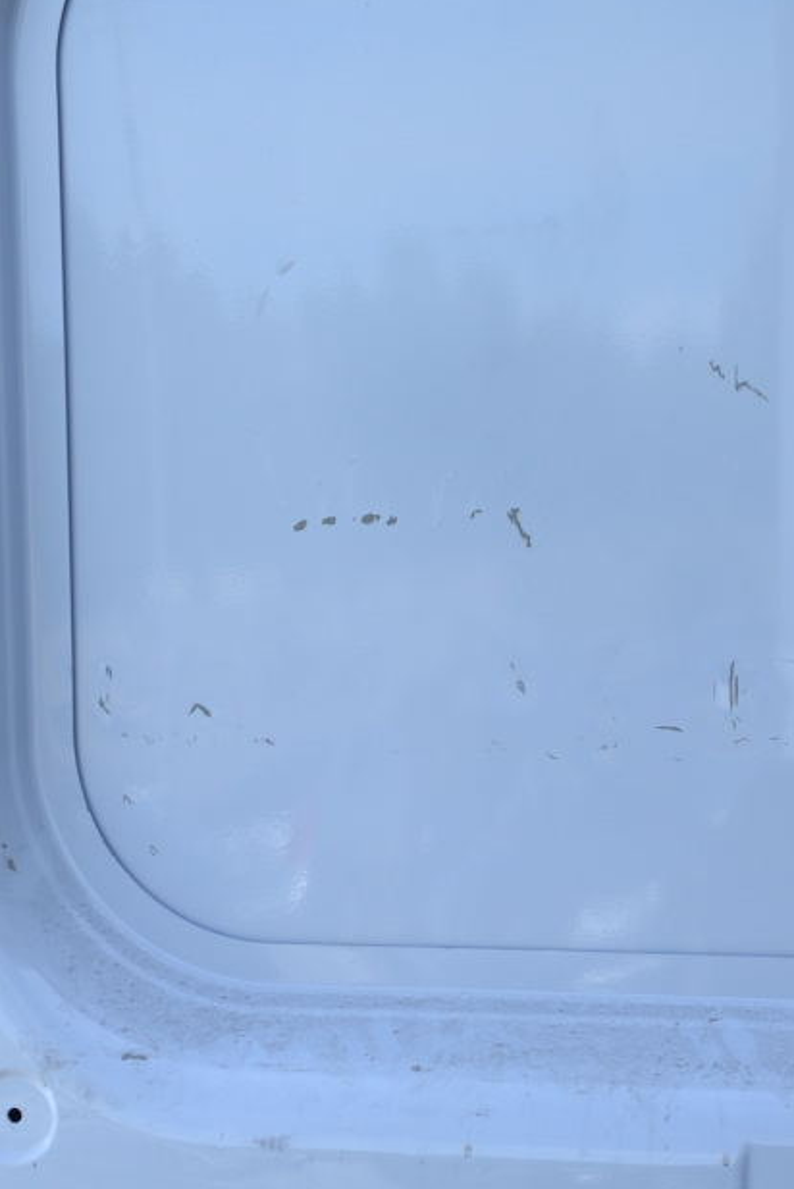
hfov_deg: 19.3
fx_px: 2313
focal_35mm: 70
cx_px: 625
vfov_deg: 27.9
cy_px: 1041
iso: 100
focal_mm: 18
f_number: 6.3
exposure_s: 1/160
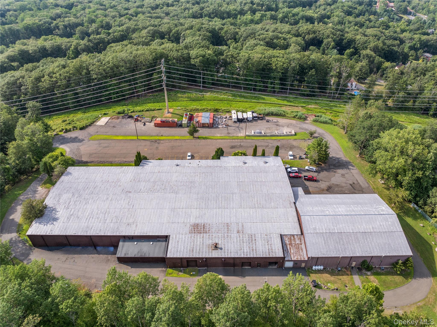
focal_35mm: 24
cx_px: 218
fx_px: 303
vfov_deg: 56.8
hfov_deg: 71.6
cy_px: 164
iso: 160
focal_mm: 12.29
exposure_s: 1/1250
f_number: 2.8
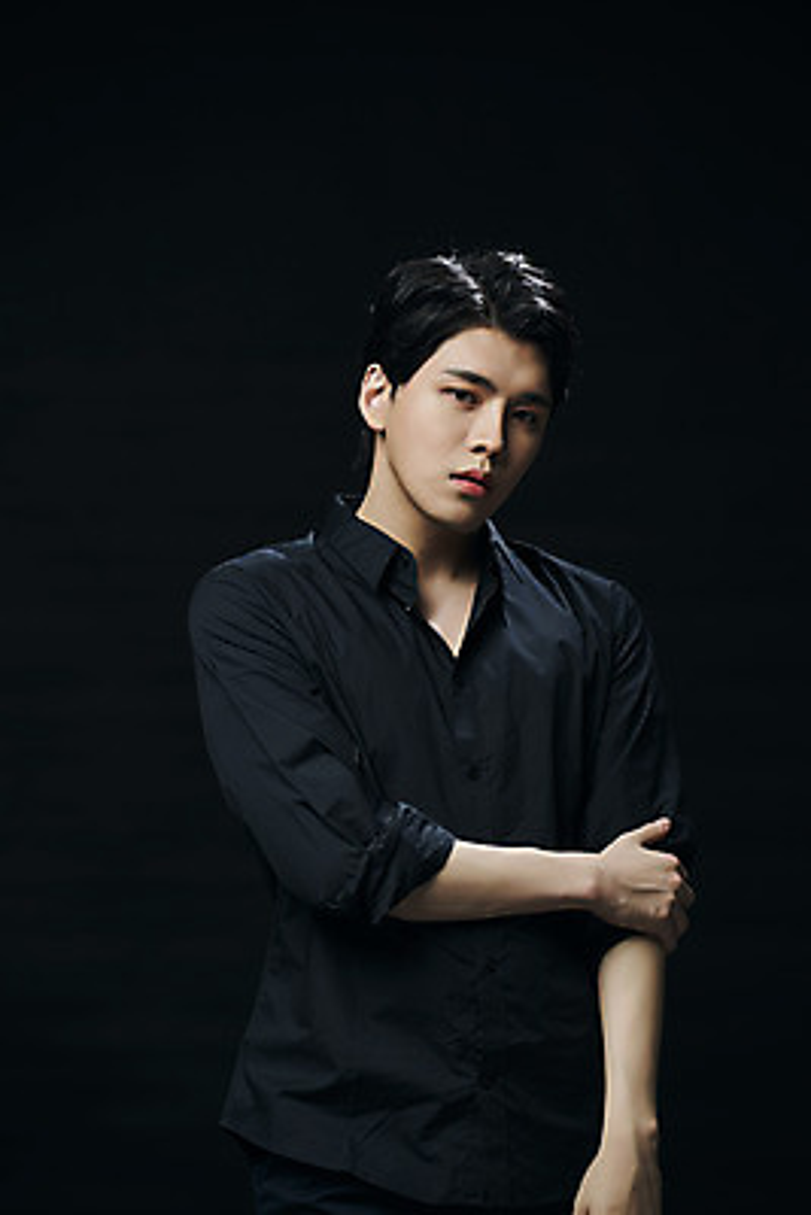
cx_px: 406
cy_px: 608
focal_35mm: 122
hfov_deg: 11.2
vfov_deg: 16.8
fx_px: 4119
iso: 64
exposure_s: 1/125
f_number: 4
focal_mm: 122
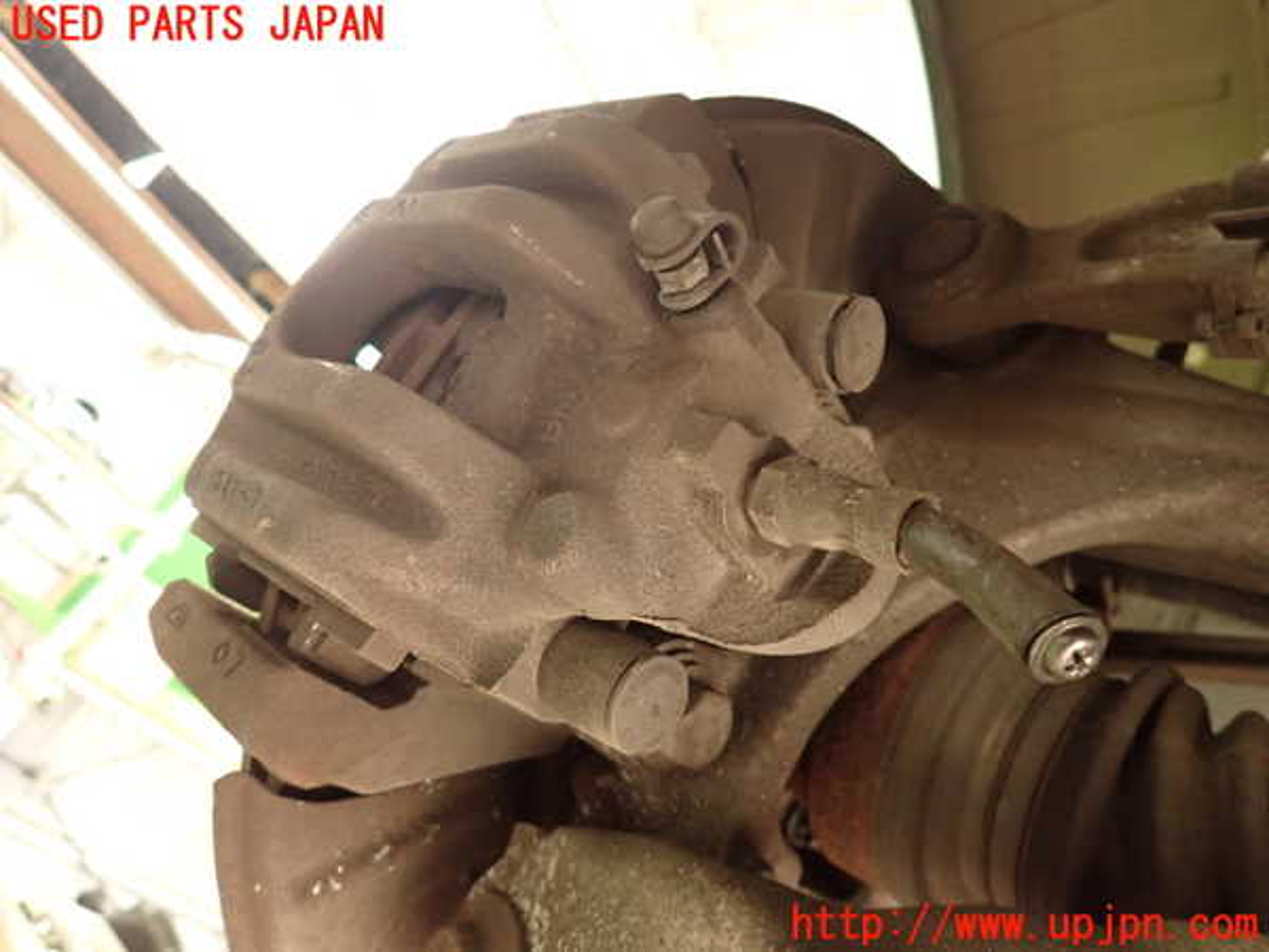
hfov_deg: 69.4
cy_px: 476
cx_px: 634
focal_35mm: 25
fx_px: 916
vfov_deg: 54.9
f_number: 2
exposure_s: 1/20
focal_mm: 4.5
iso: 800
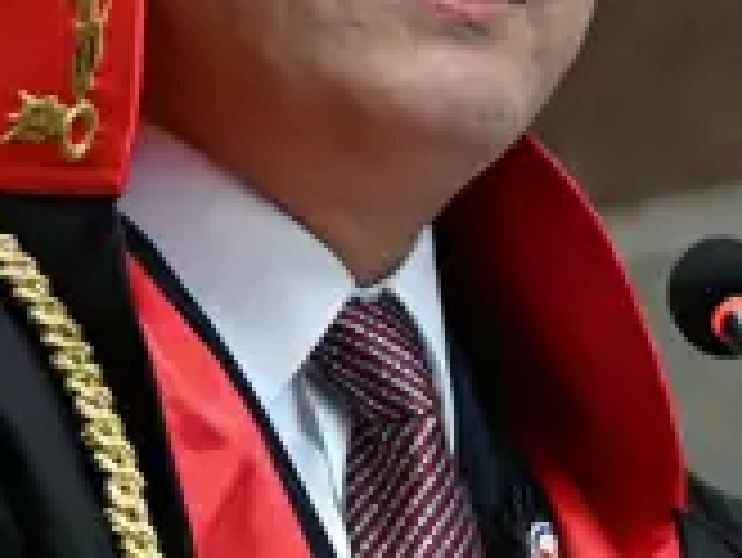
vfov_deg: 1.3
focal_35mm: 1137
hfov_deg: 1.7
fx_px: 24390
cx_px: 1034
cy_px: 369
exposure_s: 1/400
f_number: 2.8
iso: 2000
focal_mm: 140
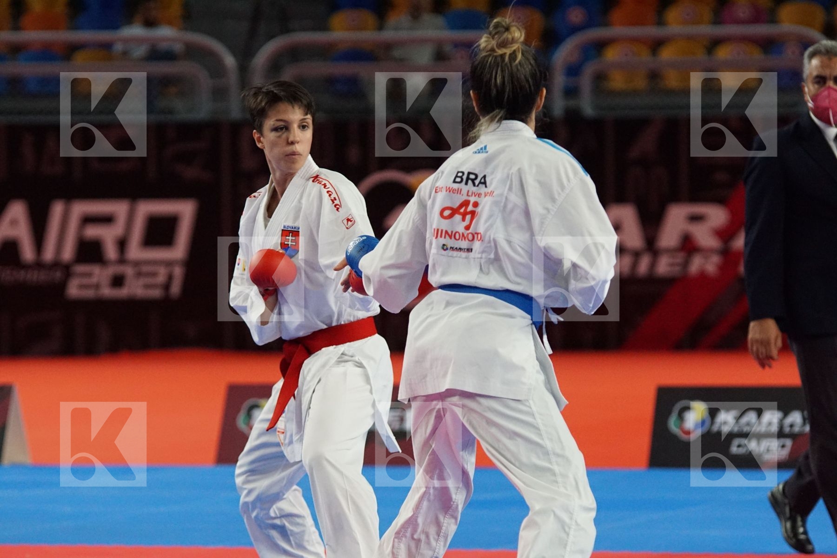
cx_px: 418
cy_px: 279
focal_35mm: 210
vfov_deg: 6.5
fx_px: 4882
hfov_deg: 9.8
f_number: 3.2
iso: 3200
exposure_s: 1/2000
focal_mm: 140
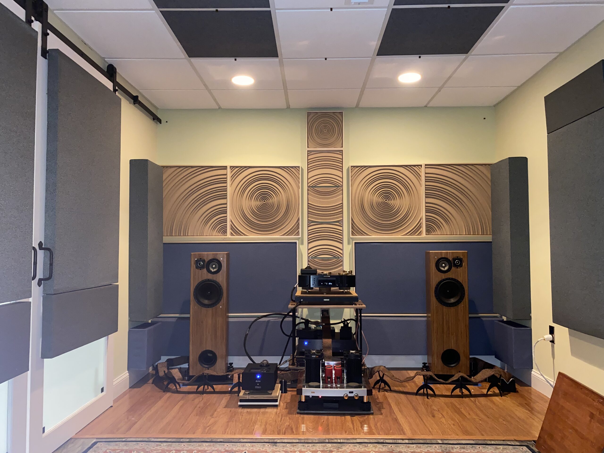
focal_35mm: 26
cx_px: 302
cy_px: 226
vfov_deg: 53.1
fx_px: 454
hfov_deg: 67.3
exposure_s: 1/4
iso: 160
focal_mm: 4.25
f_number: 1.8
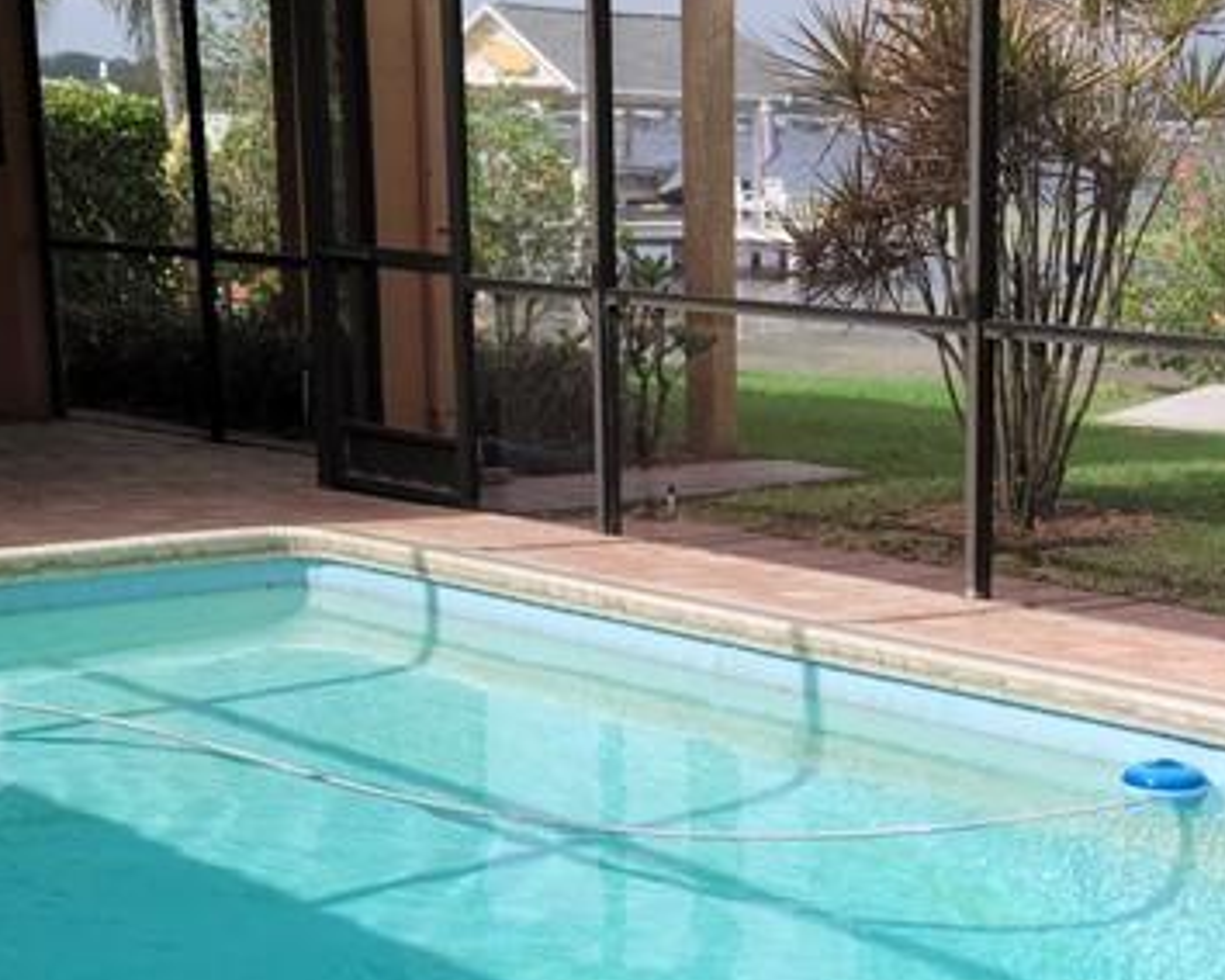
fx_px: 2863
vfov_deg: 19.2
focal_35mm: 79
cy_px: 812
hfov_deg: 23.8
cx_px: 984
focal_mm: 5.9
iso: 25
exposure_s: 1/546
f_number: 2
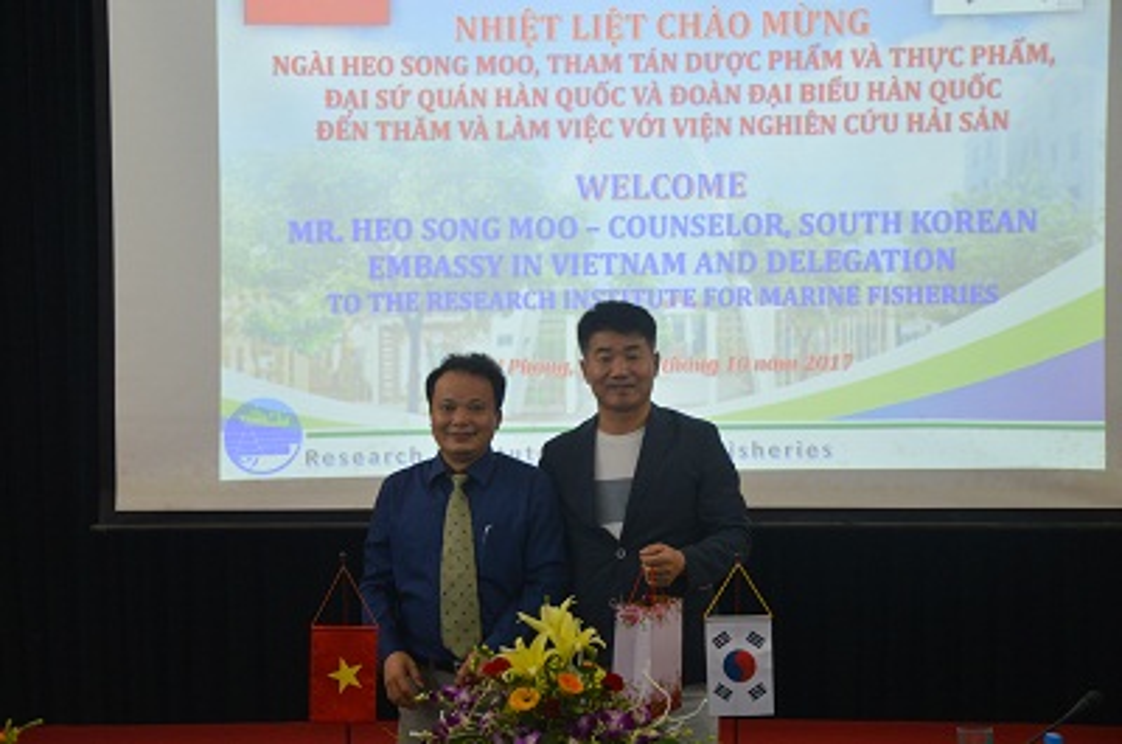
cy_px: 372
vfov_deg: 14.6
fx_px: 2893
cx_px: 561
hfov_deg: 22.0
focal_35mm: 93
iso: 640
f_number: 5.3
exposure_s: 1/30
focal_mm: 62
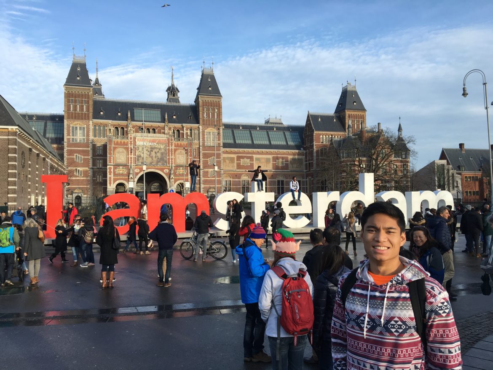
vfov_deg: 48.2
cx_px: 246
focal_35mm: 29
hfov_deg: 61.6
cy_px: 185
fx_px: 413
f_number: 2.2
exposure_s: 1/646
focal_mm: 4.15
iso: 25
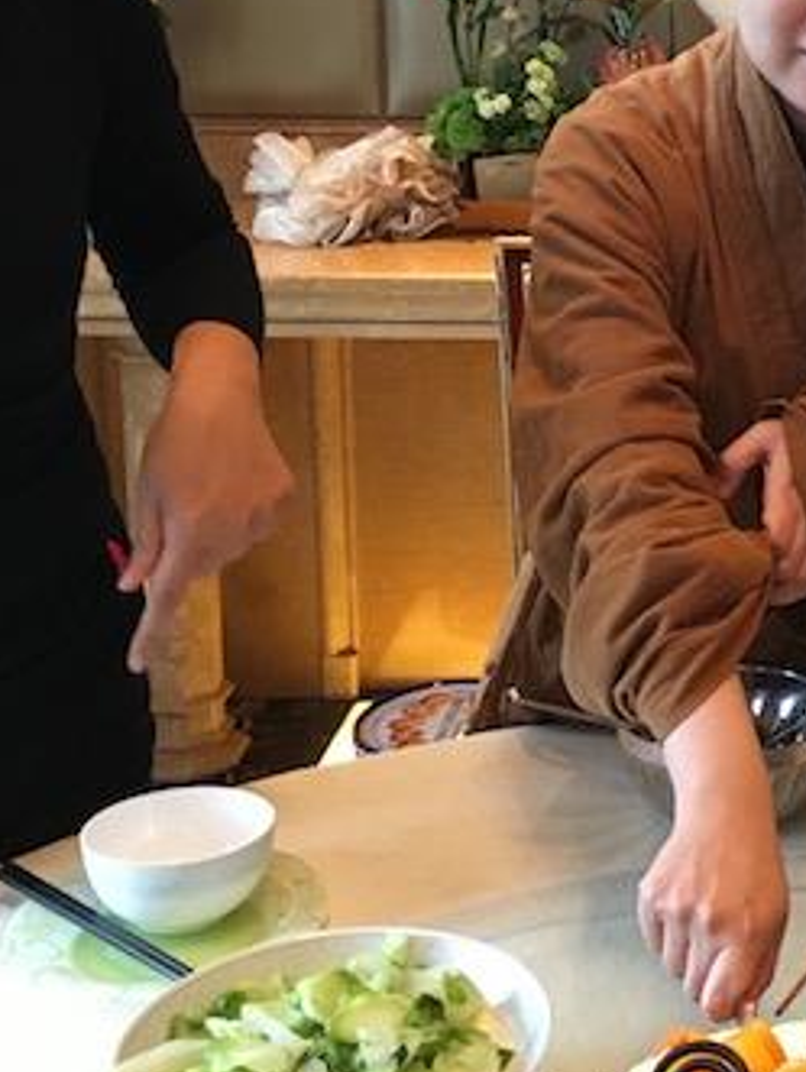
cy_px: 266
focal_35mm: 70
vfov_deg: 27.4
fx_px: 2169
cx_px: 861
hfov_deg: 20.2
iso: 250
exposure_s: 1/33
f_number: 2.2
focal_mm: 4.15
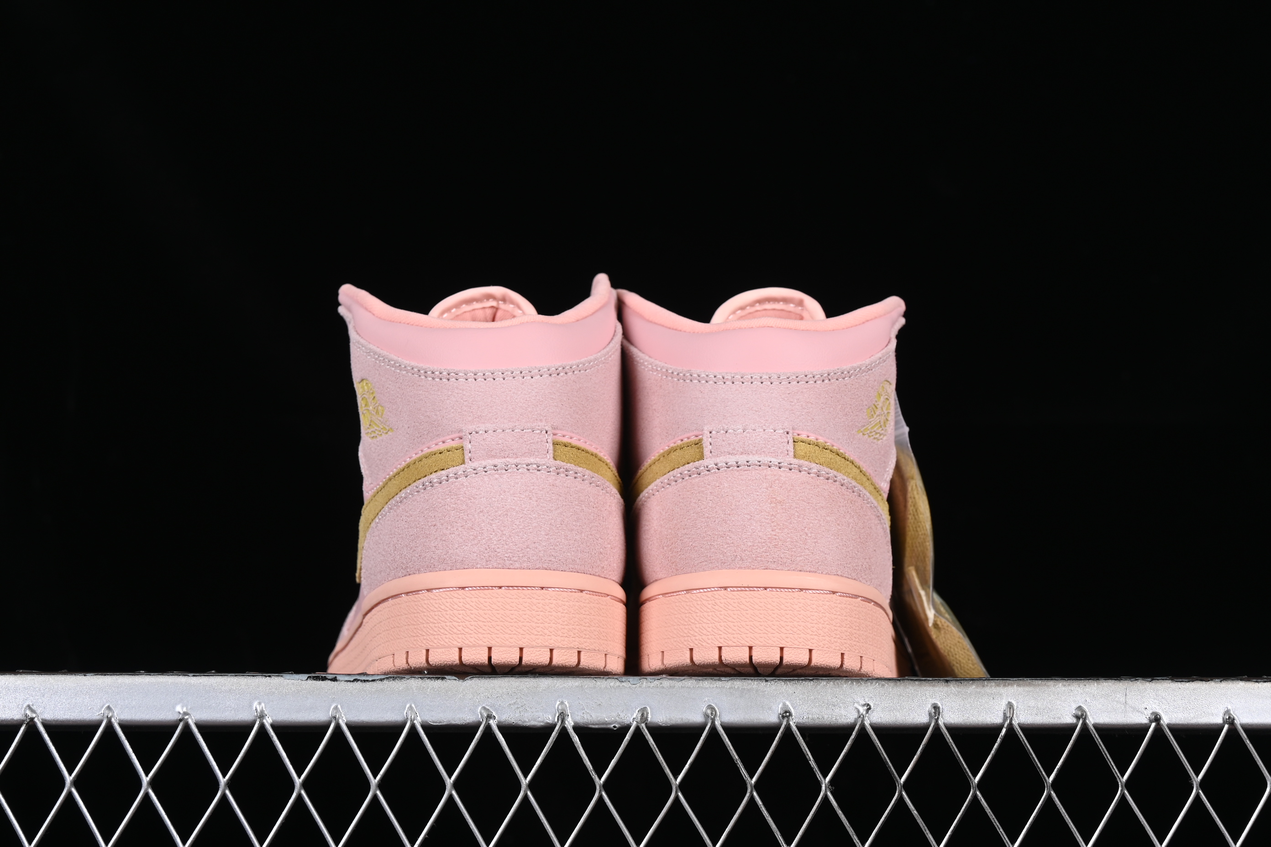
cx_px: 636
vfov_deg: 18.2
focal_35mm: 75
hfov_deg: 27.0
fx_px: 2648
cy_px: 424
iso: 160
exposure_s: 1/80
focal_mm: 50
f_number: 8
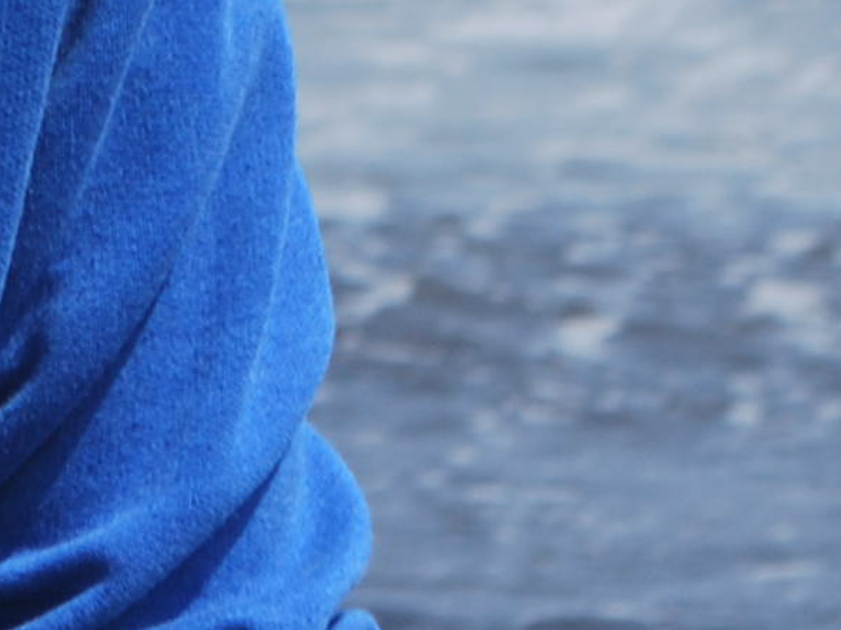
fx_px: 11050
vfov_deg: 3.3
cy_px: -37
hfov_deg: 4.3
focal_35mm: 455
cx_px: -884
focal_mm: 48
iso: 100
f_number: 8
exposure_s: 1/250
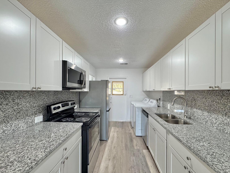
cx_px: 117
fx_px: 100
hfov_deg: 98.2
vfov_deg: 81.7
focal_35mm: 15
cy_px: 92
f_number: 2.2
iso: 320
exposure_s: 1/120
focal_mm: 2.22
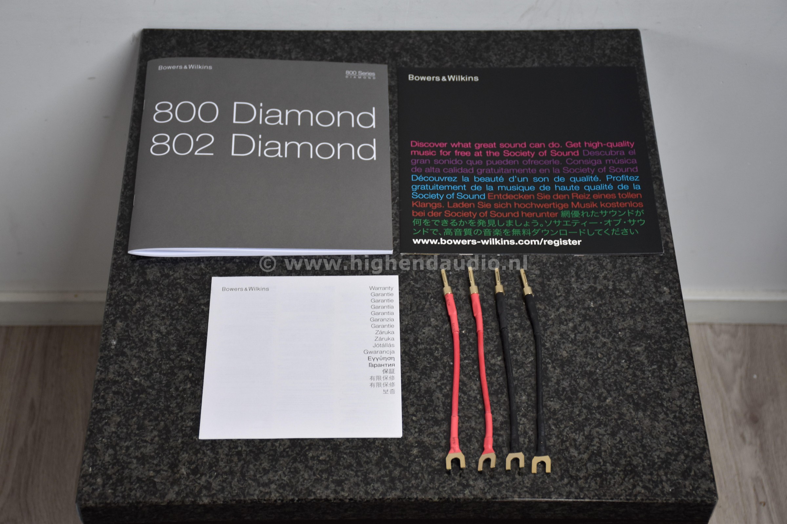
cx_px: 394
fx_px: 1476
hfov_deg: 29.9
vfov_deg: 20.2
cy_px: 262
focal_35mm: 68
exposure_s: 1/60
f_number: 4.5
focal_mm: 45
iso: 500
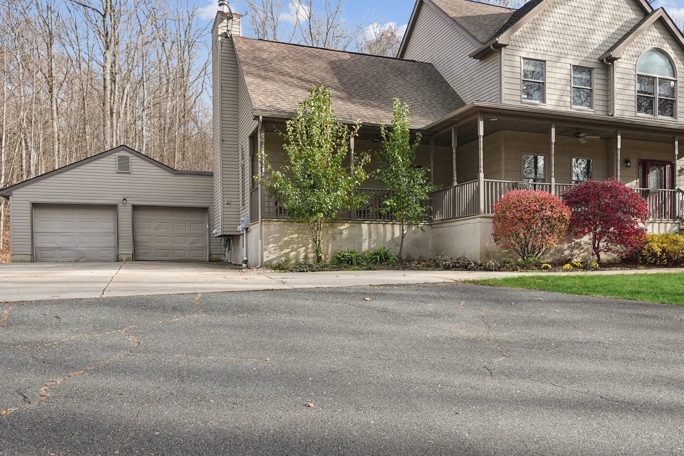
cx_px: 398
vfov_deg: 43.5
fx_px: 570
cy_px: 200
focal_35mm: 30
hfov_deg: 61.6
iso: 400
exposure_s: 1/100
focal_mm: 23
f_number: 8
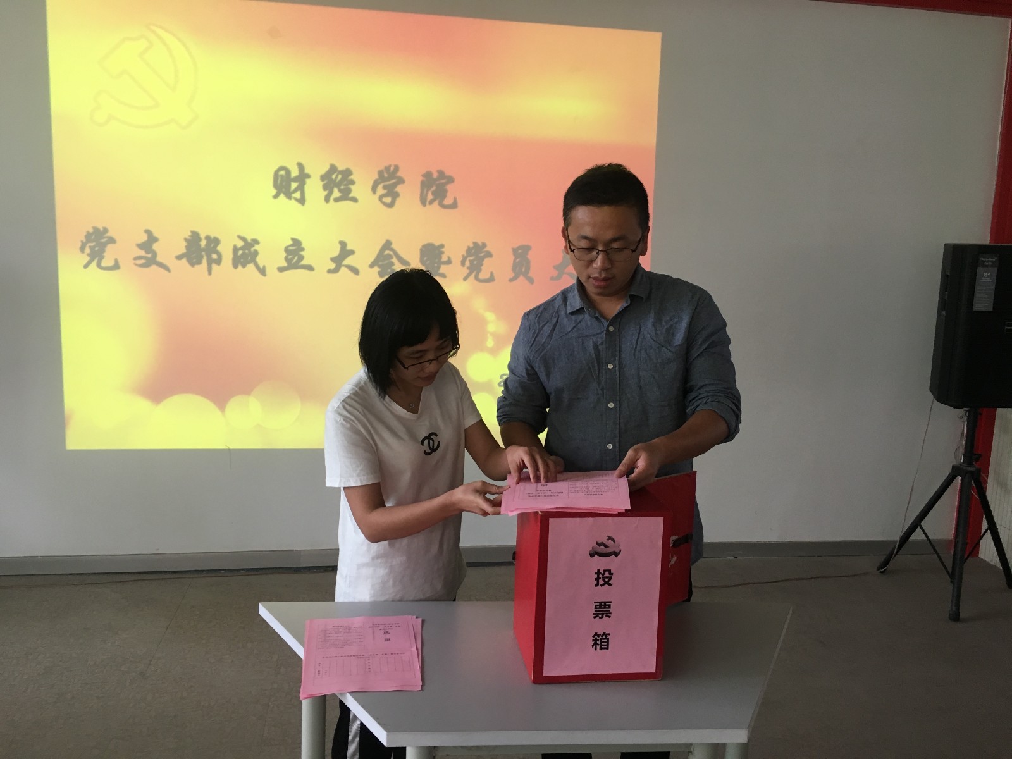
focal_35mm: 29
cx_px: 506
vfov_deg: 48.2
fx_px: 848
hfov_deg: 61.7
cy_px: 380
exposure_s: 1/33
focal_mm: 4.15
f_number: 2.2
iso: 100
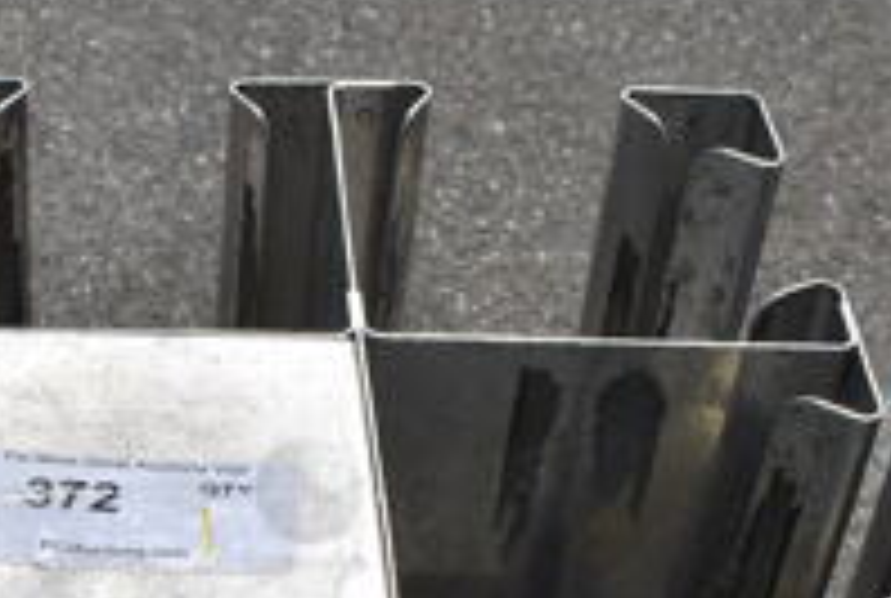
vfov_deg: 16.0
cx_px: 45
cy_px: 670
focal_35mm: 83
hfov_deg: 23.6
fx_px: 2059
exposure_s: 1/800
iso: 200
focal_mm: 18
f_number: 9
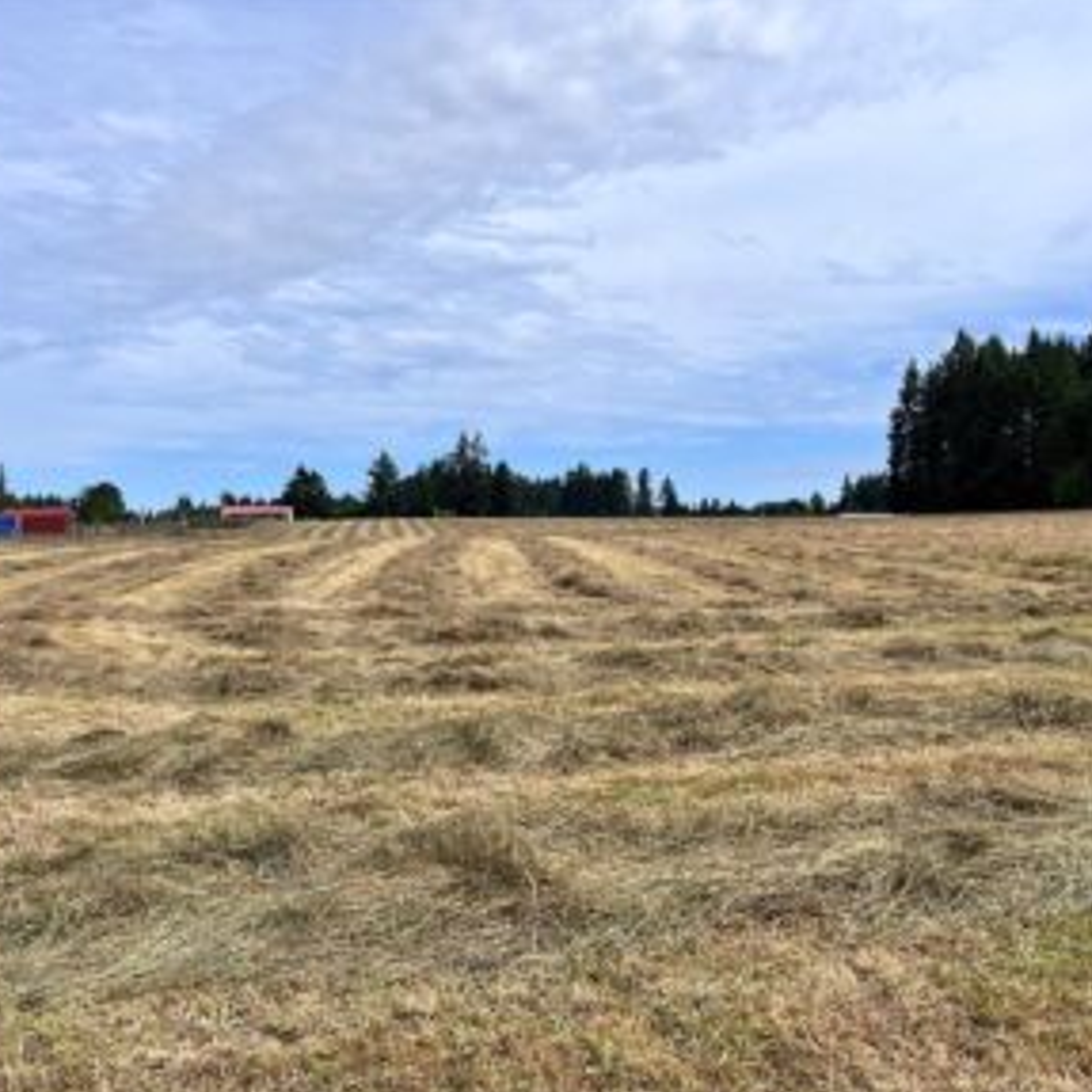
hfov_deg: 51.1
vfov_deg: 51.1
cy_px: 552
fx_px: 1142
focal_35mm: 32
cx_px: 582
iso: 50
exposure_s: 1/5556
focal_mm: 5.1
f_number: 1.6
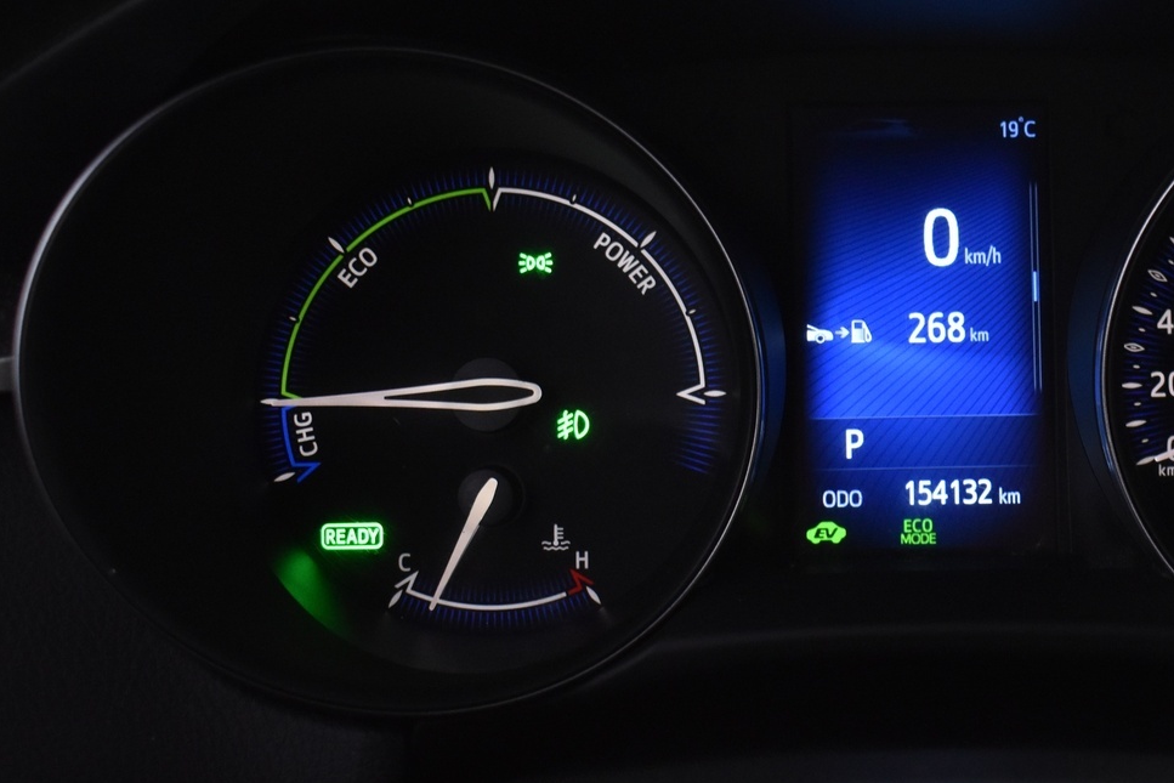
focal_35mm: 68
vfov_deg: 20.1
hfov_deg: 29.1
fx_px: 2212
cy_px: 325
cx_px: 918
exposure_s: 1/15
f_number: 5.6
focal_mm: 27
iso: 1250
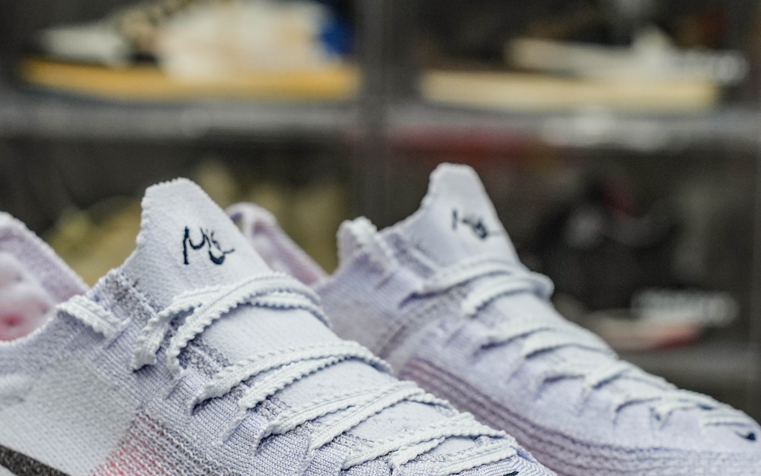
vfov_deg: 11.0
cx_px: 431
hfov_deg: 17.7
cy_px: 426
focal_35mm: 118
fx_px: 2448
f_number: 5
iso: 400
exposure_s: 1/60
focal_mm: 50
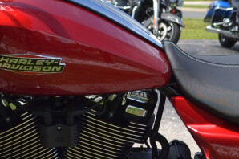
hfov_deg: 15.4
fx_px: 882
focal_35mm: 133
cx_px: 133
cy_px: 83
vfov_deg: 10.3
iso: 100
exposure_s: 1/640
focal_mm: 22
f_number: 3.8
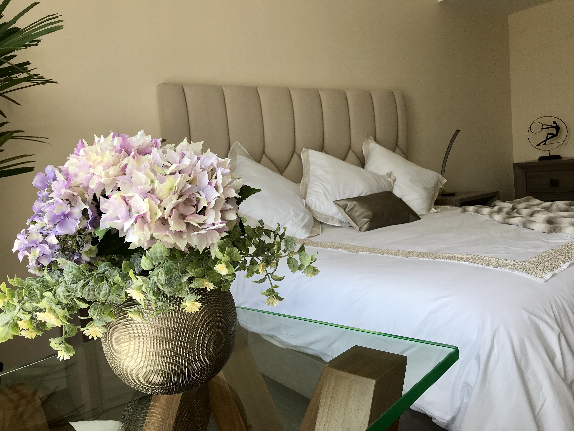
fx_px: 464
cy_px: 216
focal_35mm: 28
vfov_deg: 49.7
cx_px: 287
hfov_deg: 63.4
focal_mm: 3.99
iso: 20
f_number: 1.8
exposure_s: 1/556
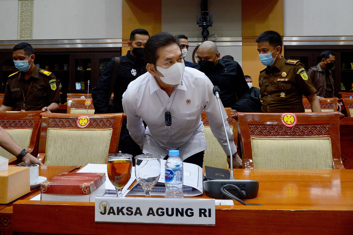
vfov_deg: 53.2
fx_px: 235
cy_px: 122
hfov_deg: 73.7
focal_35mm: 24
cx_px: 177
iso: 3200
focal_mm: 23
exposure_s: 1/125
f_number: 8
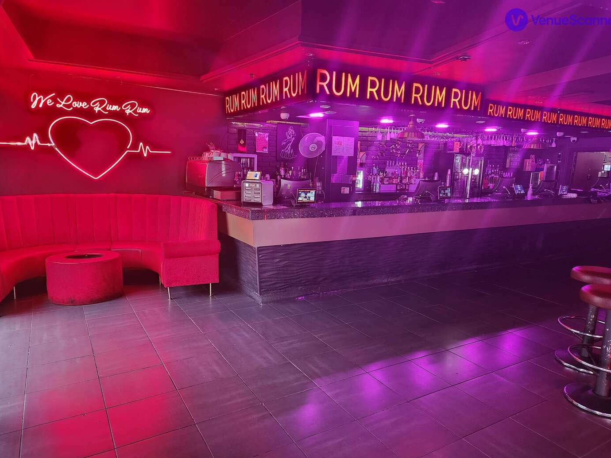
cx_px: 311
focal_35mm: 24
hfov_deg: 71.6
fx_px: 424
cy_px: 238
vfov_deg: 56.8
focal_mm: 5.4
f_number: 1.8
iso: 640
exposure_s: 1/30
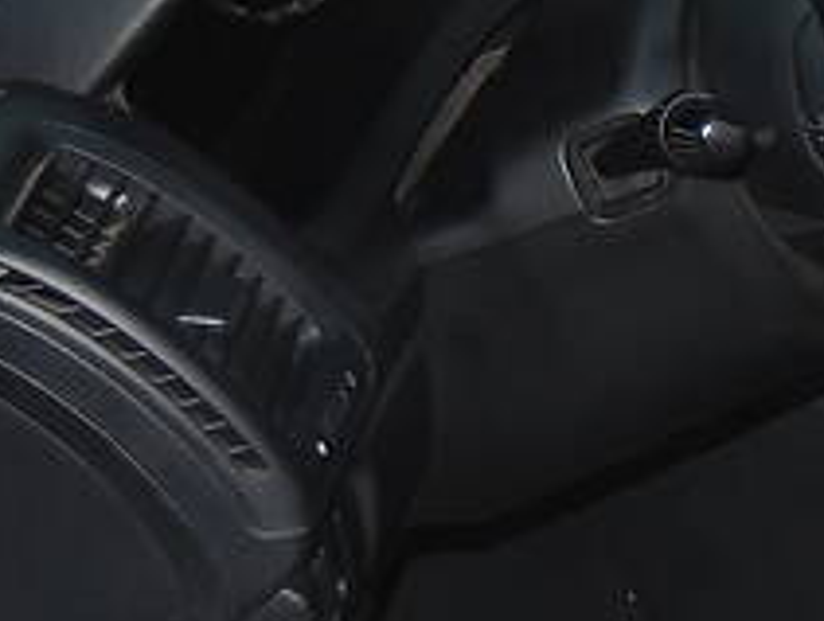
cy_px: 326
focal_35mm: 175
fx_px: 4173
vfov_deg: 8.5
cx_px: 1480
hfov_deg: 10.6
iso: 200
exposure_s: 1/60
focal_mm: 32
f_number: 4.5
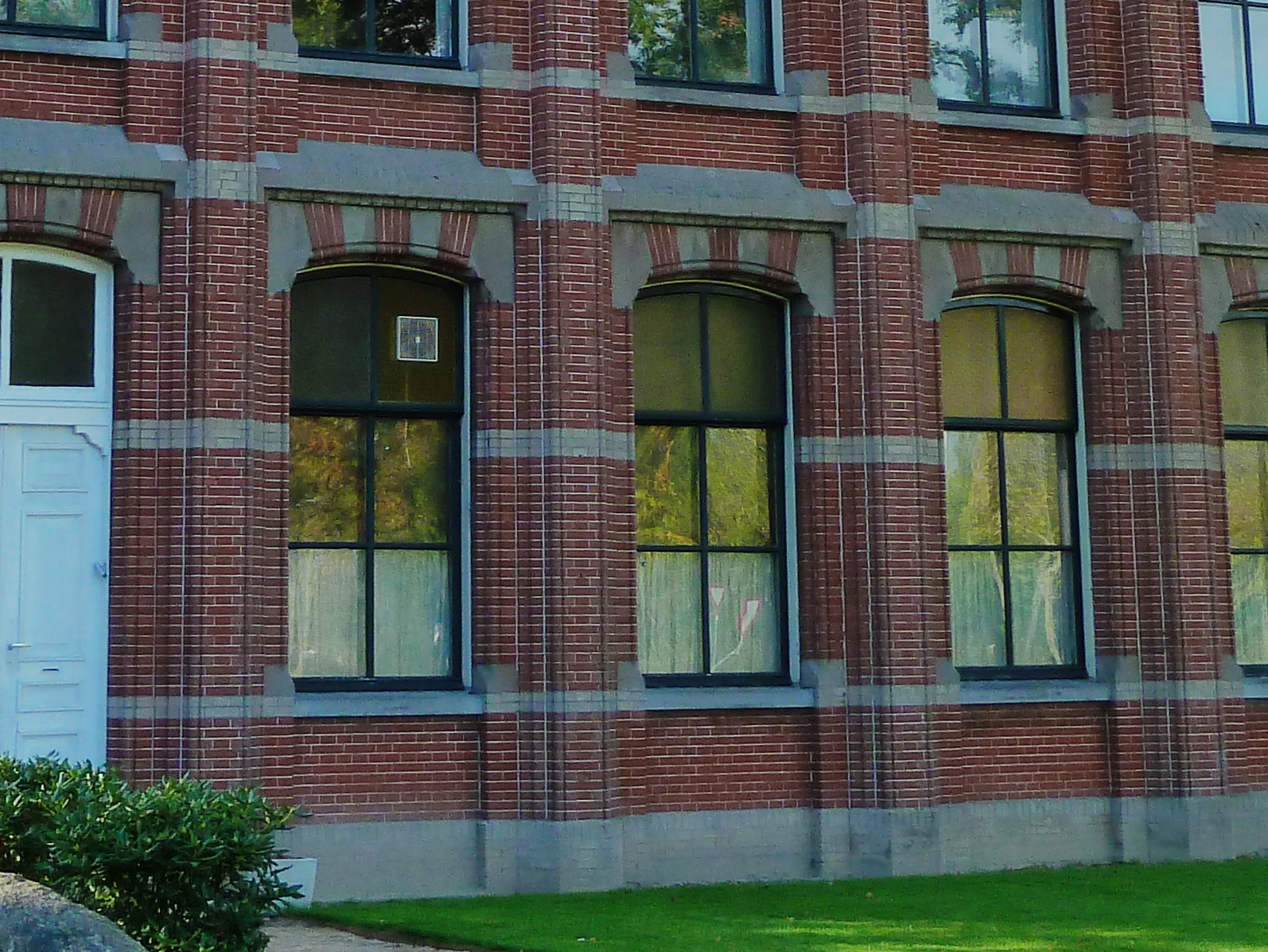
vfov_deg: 18.2
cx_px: 397
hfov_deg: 24.6
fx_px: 2894
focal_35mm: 79
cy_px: 0
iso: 125
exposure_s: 1/160
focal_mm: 5.7
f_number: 4
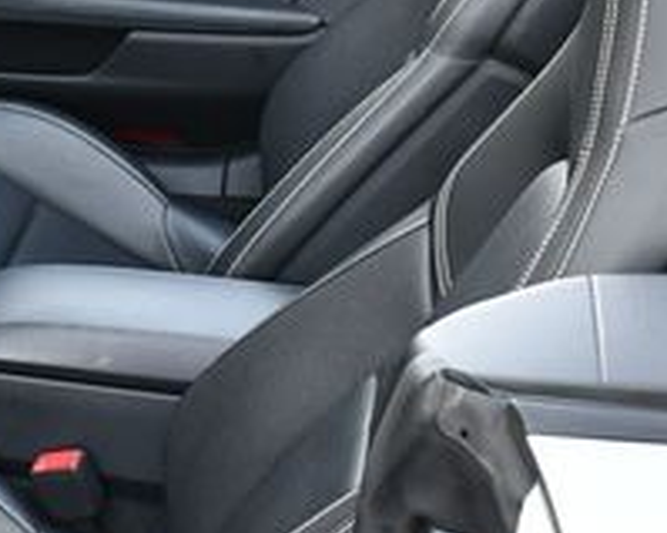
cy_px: 268
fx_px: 2151
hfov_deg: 16.8
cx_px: -154
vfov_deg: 14.1
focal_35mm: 109
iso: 720
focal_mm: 18
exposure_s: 1/250
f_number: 3.5
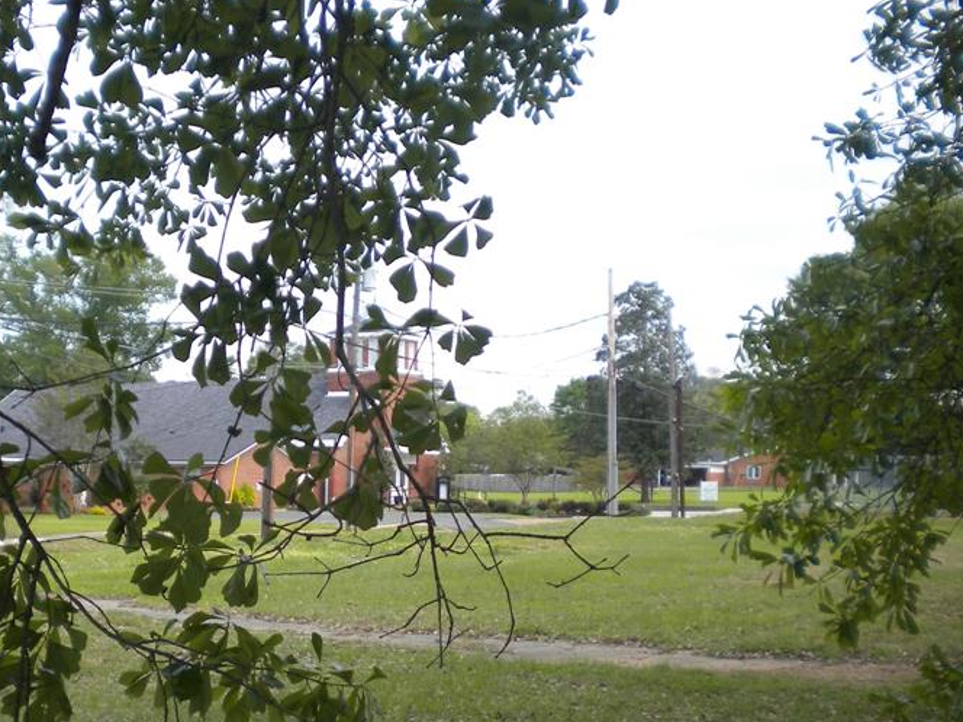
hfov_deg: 35.2
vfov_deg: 26.7
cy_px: 542
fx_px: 1502
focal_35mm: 54
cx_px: 312
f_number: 3.1
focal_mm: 6.3
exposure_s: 1/255
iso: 80
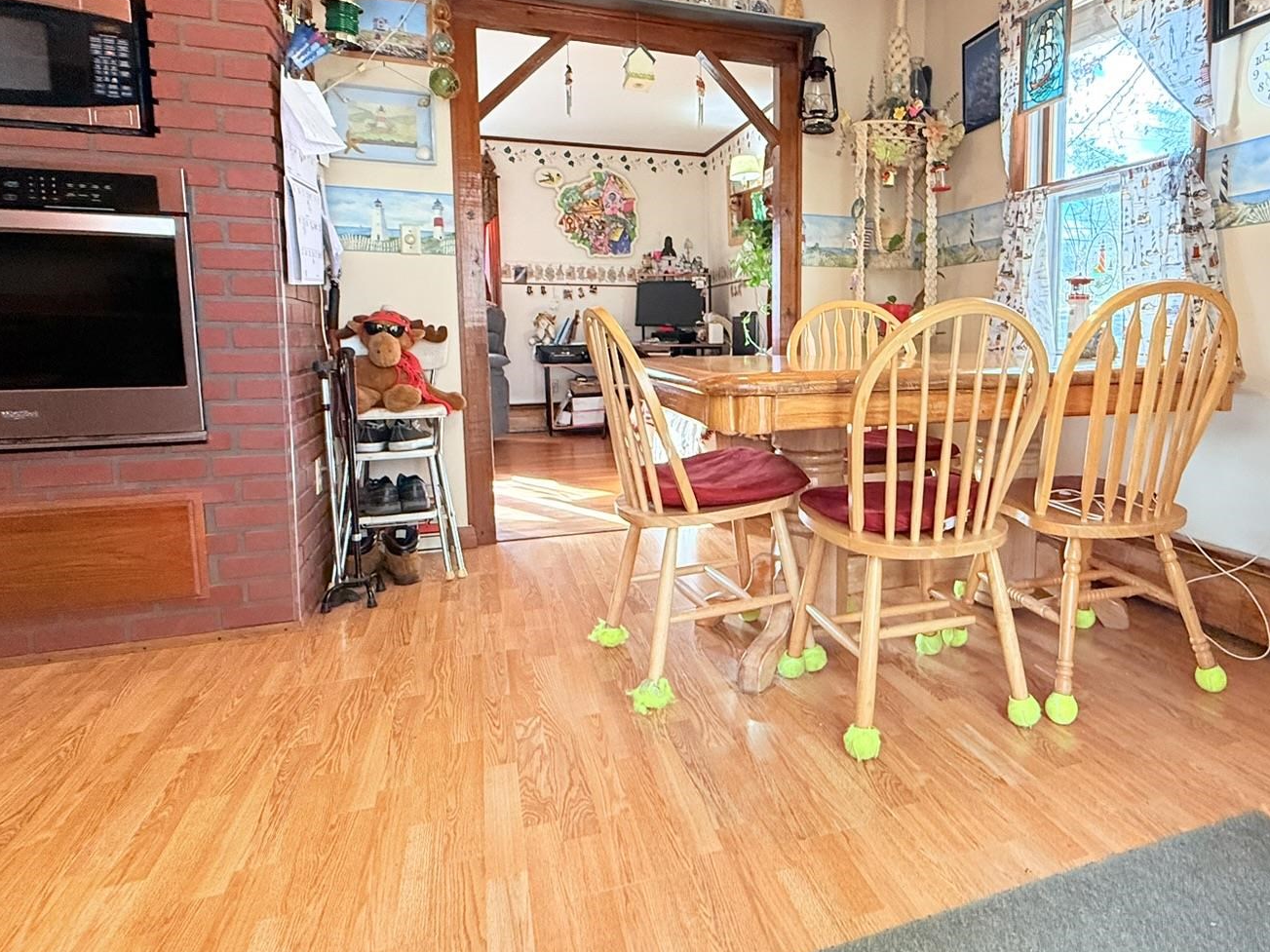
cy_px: 414
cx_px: 806
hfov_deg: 74.9
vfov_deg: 60.9
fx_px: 807
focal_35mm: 22
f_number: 2.2
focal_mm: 2.22
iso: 400
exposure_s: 1/120
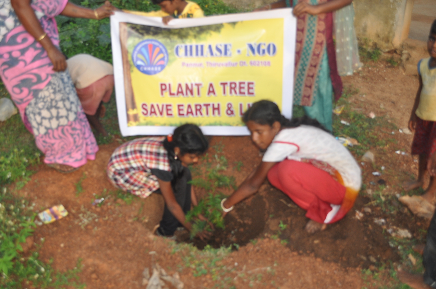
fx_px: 399
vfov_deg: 39.9
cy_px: 144
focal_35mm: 33
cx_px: 218
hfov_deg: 57.3
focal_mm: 22
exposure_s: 1/200
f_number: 3.8
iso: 250
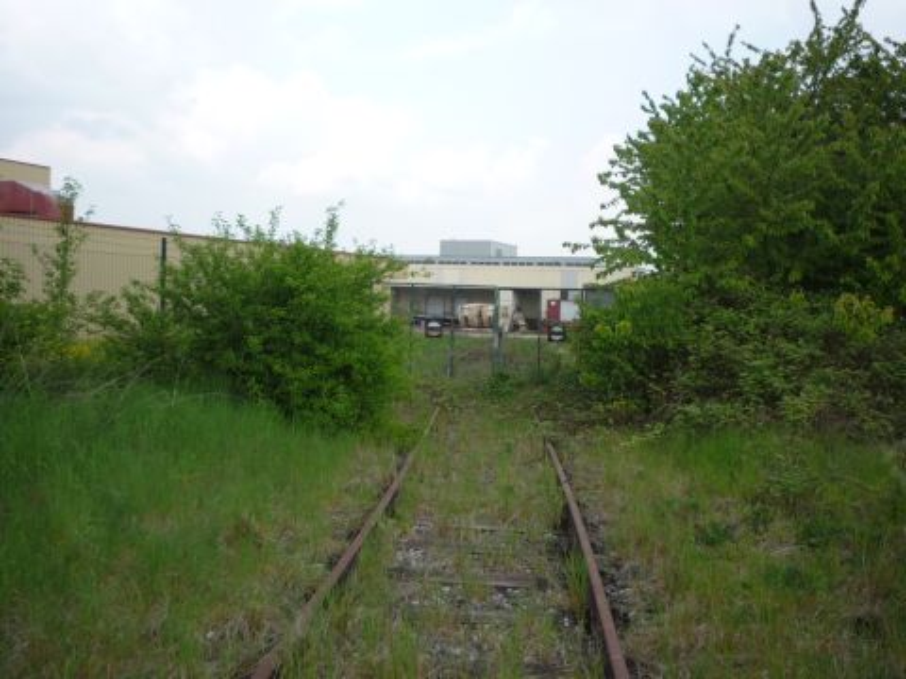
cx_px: 453
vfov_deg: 44.2
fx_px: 838
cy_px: 340
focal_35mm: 32
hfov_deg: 56.8
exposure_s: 1/320
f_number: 4
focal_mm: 5.2
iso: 100
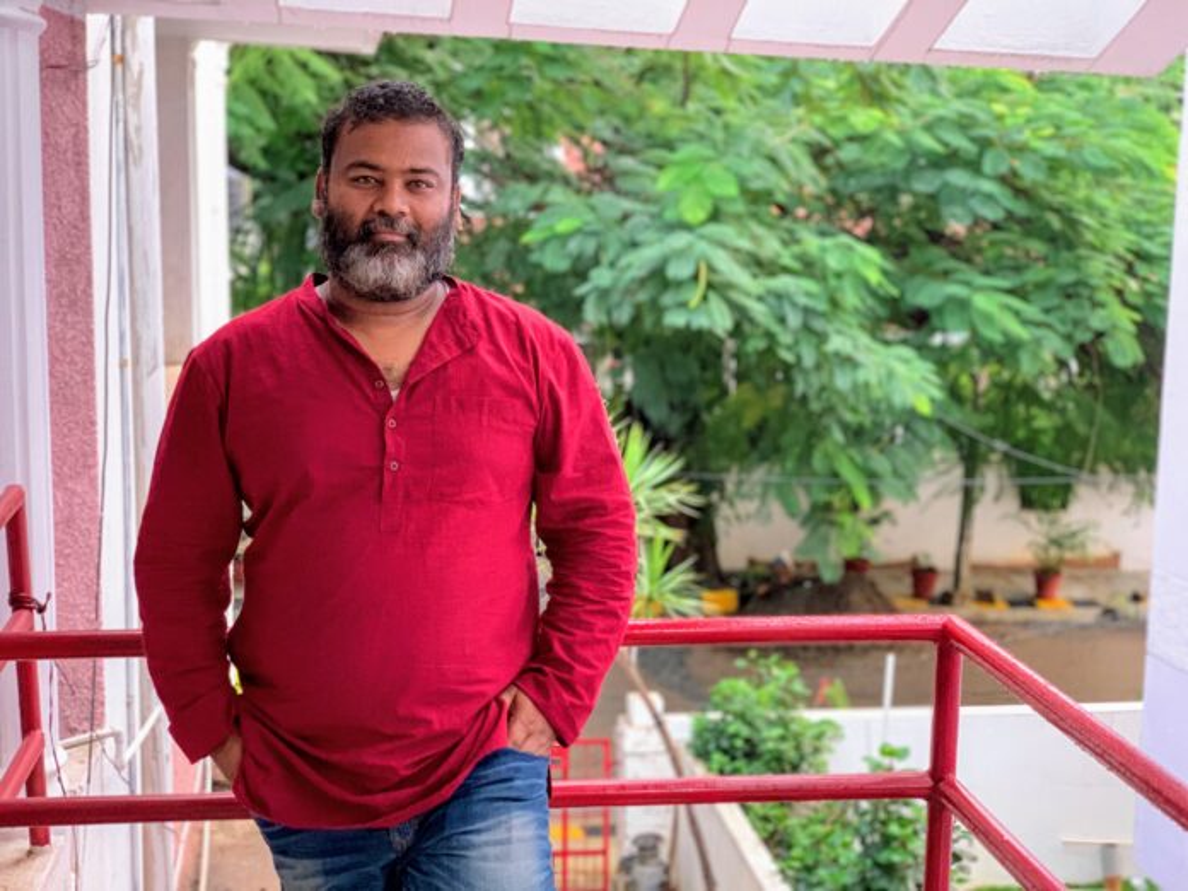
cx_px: 594
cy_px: 446
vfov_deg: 28.0
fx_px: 1785
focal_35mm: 52
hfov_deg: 36.8
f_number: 2.4
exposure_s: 1/30
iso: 640
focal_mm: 6
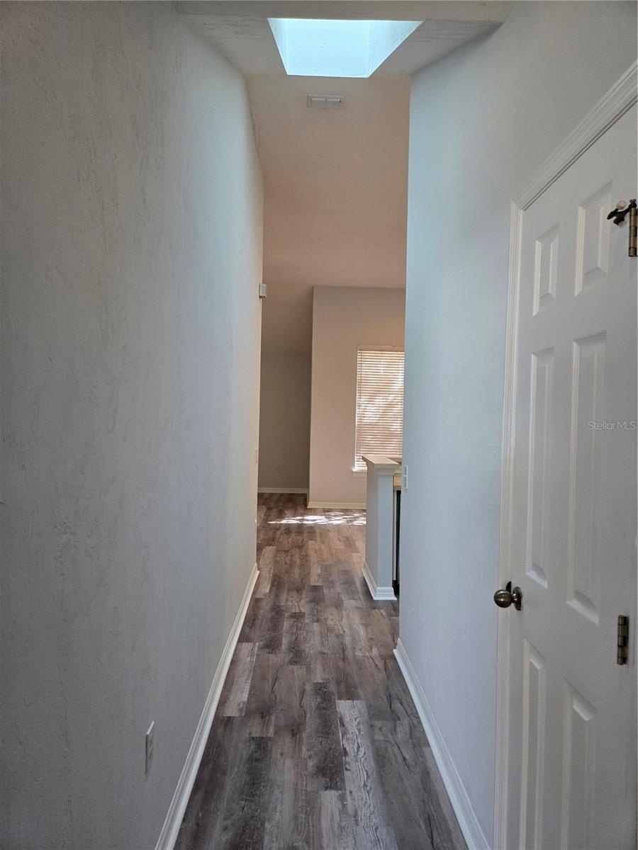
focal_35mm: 23
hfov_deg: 58.9
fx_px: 565
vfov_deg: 73.9
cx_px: 319
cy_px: 425
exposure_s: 1/120
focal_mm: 5.4
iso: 200
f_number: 1.8
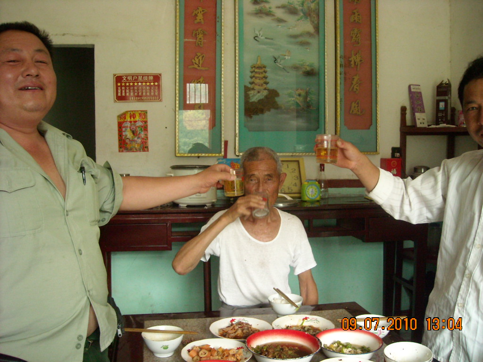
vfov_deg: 40.7
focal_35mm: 35
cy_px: 181
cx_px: 242
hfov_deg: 52.6
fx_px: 488
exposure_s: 1/44
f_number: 2.8
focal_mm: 5.7
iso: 400
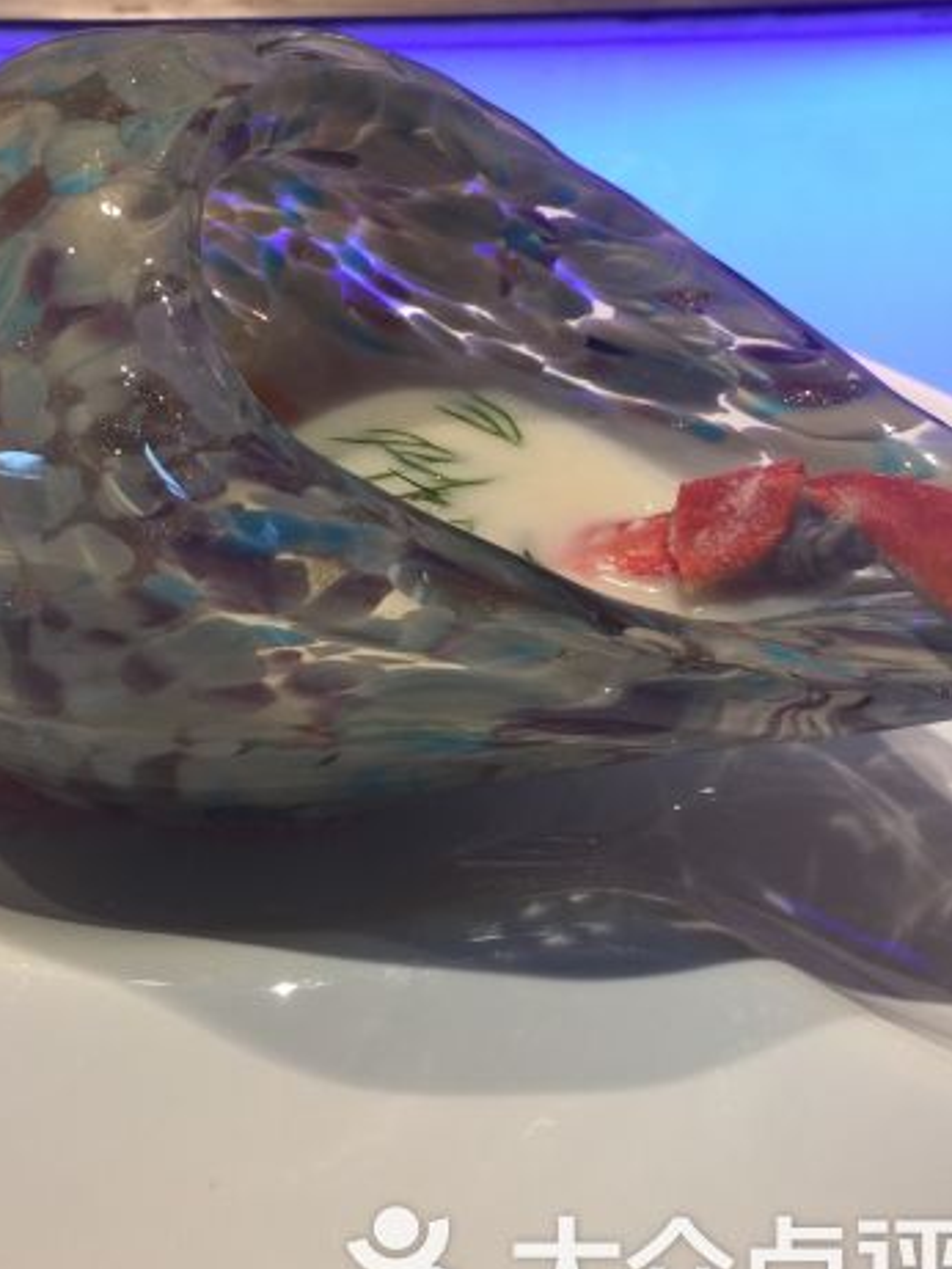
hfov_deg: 32.6
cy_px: 451
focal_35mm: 44
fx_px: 1613
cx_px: 315
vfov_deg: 42.5
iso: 50
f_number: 2.2
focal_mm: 4.15
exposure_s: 1/17
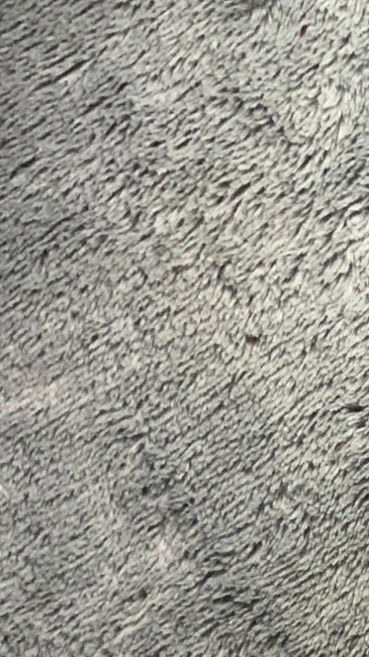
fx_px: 2122
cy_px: 839
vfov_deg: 16.6
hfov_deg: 8.5
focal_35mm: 122
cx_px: 1071
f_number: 1.8
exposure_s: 1/50
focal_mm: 3
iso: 100
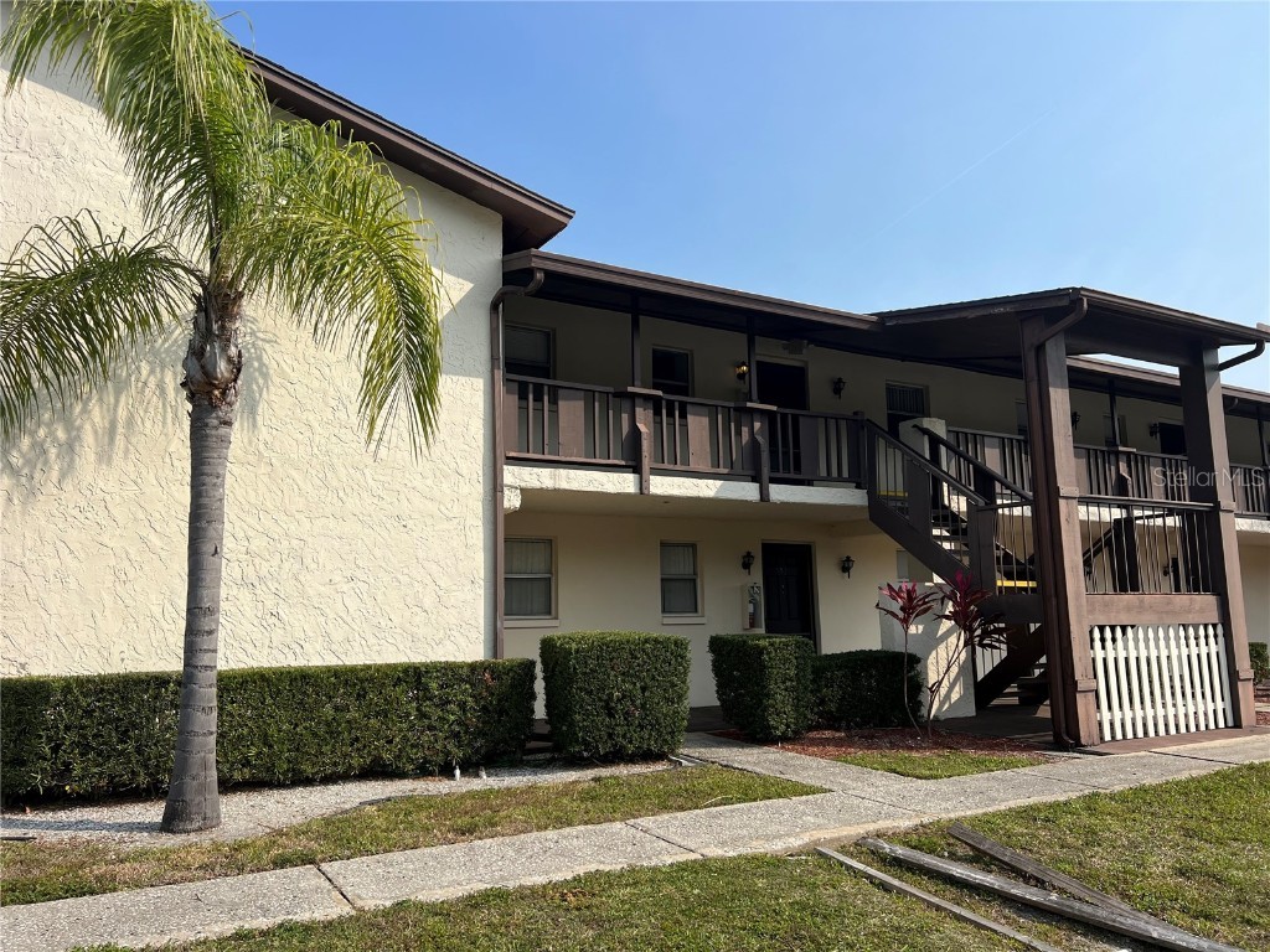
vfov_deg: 53.1
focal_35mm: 26
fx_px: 954
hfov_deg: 67.3
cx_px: 635
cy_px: 476
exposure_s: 1/5076
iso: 50
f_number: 1.5
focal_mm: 5.7
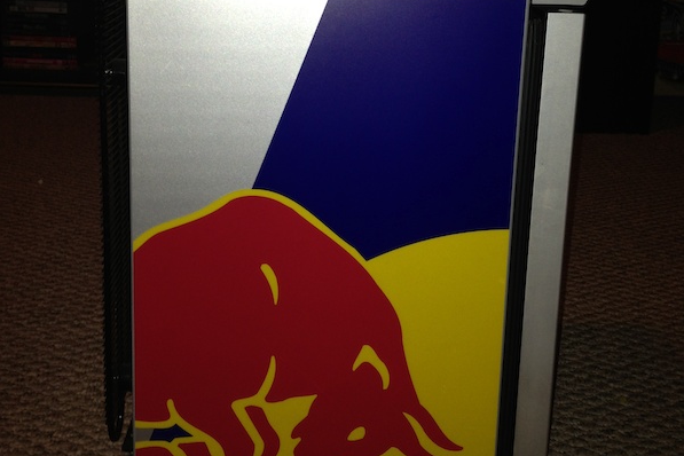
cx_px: 341
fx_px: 874
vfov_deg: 28.5
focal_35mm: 46
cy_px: 81
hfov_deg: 42.7
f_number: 2.4
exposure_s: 1/20
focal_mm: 4.13
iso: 64
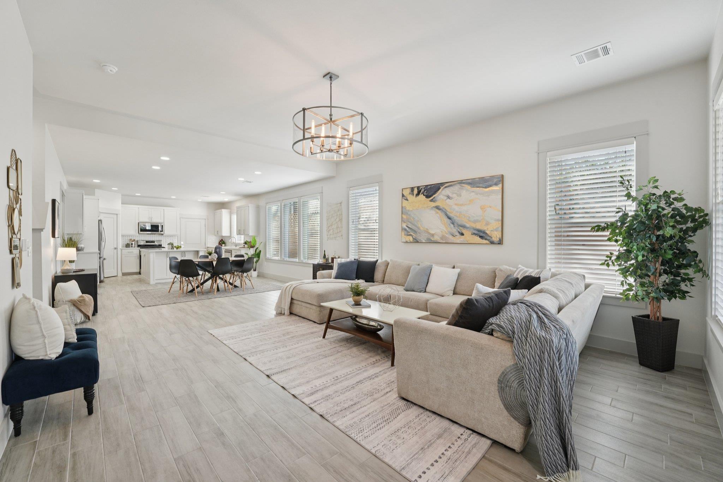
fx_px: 281
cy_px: 241
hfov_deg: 104.3
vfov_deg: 81.2
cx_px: 362
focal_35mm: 14
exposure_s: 1/60
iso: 800
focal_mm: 14
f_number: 8
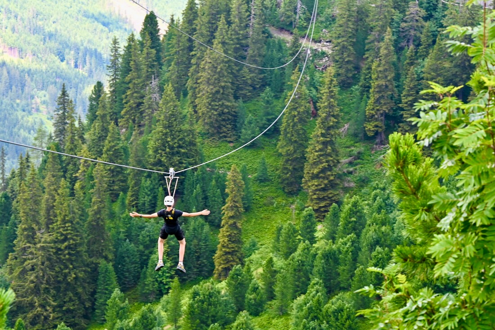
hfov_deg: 25.1
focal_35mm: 81
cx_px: 248
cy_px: 165
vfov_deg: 16.9
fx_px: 1114
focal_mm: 81
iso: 1000
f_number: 11
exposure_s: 1/125
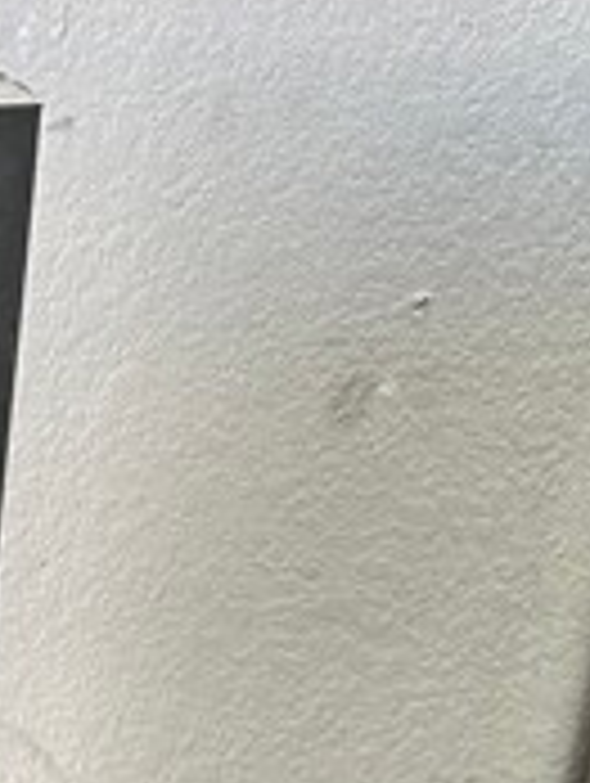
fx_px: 2539
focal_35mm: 112
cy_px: 1069
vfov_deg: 16.4
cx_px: -468
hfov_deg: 12.2
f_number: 1.78
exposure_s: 1/121
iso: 200
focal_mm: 6.86
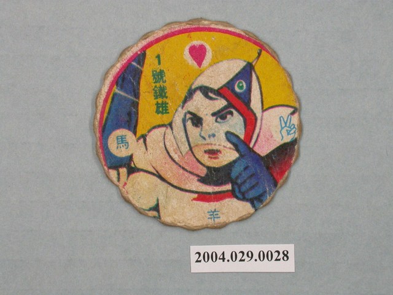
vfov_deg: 9.6
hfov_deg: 12.8
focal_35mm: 154
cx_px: 196
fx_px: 1748
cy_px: 148
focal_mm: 32
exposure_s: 1/30
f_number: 6.5
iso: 200
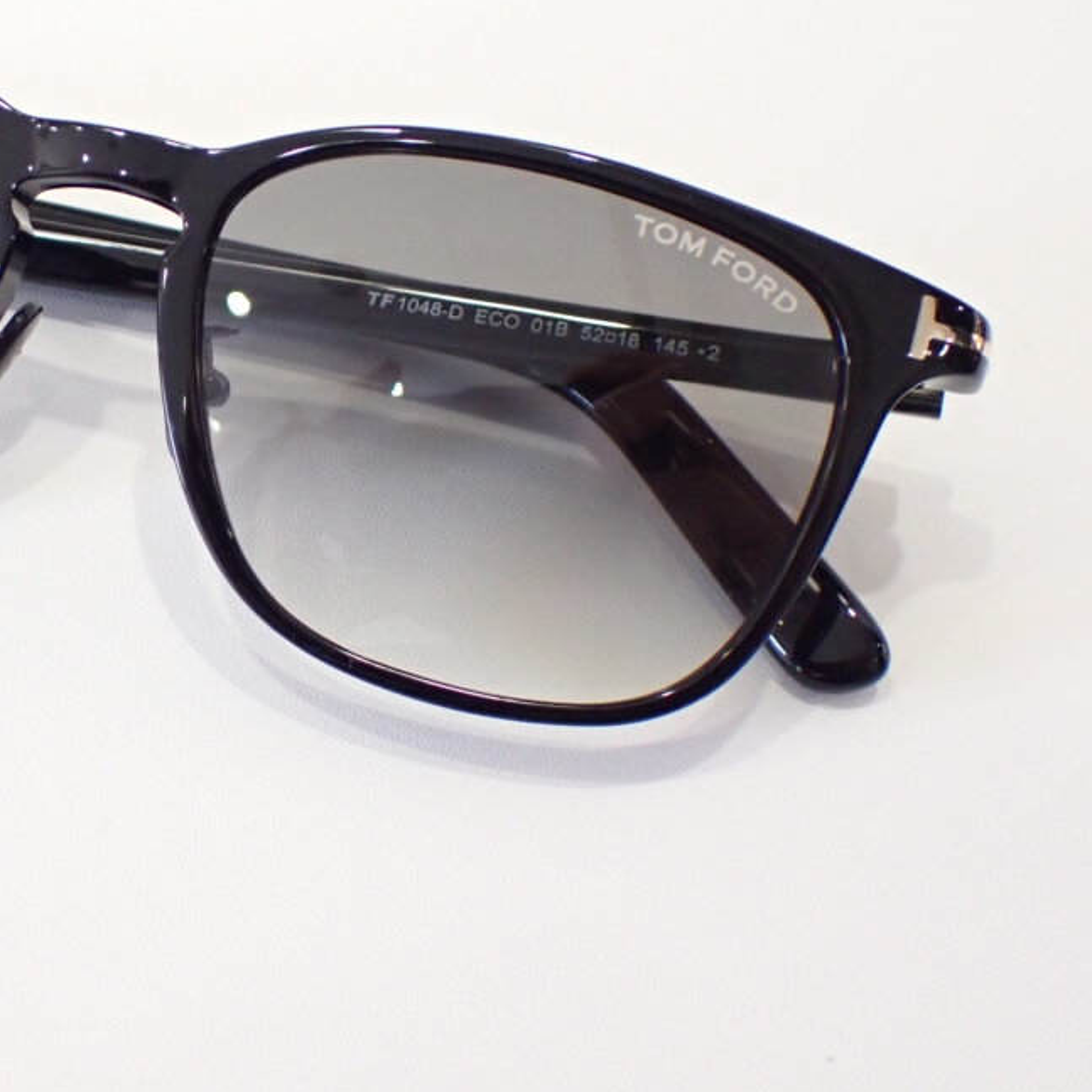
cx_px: 135
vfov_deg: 28.9
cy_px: 400
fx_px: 2106
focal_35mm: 59
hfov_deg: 28.1
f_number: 2.5
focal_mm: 6.37
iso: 800
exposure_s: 1/125
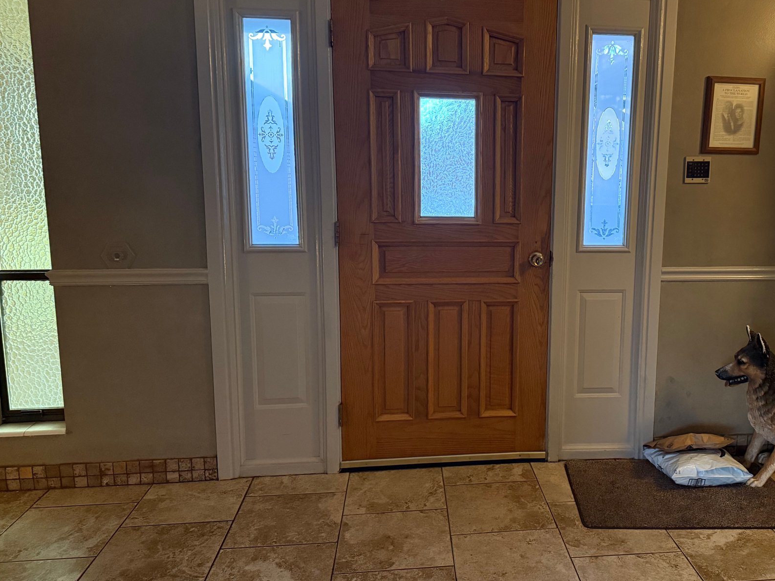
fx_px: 694
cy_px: 283
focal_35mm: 31
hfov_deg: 57.5
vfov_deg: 45.4
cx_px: 496
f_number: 1.78
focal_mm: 6.76
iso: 800
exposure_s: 1/40
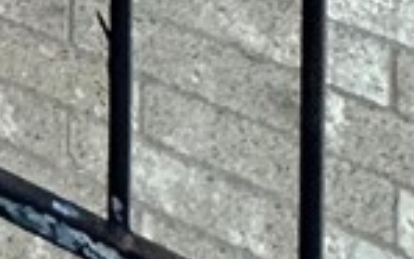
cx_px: -1156
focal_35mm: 153
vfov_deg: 5.6
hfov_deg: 8.5
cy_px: -1125
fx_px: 1726
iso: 40
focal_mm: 2.22
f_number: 2.2
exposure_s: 1/266
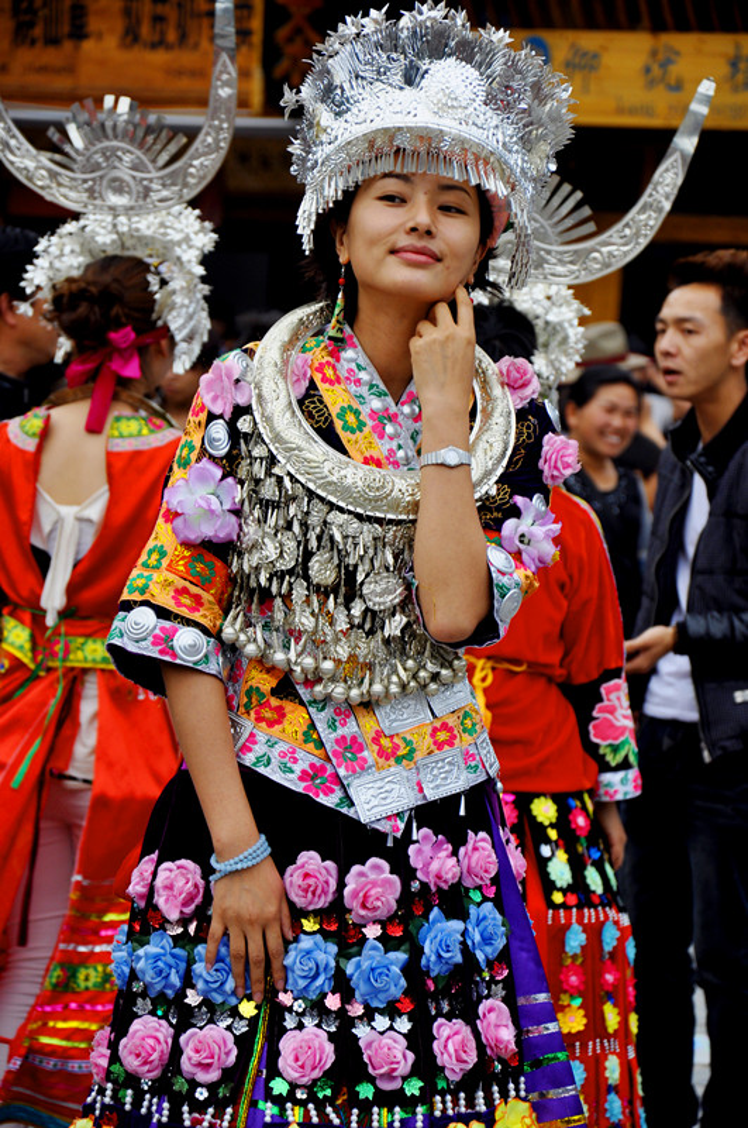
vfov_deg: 13.1
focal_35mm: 158
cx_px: 374
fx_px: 4923
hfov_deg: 8.7
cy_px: 564
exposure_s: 1/80
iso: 200
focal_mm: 105
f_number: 5.6
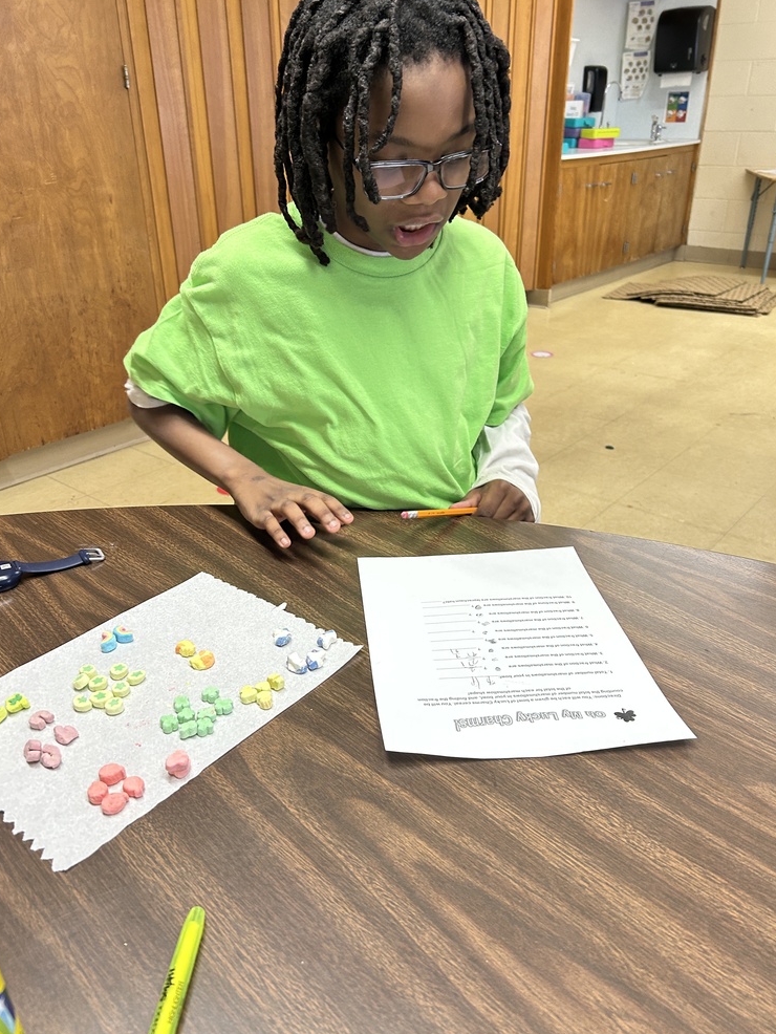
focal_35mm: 27
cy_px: 511
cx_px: 381
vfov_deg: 65.3
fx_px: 807
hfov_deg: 51.4
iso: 160
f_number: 1.5
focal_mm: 5.7
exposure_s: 1/60
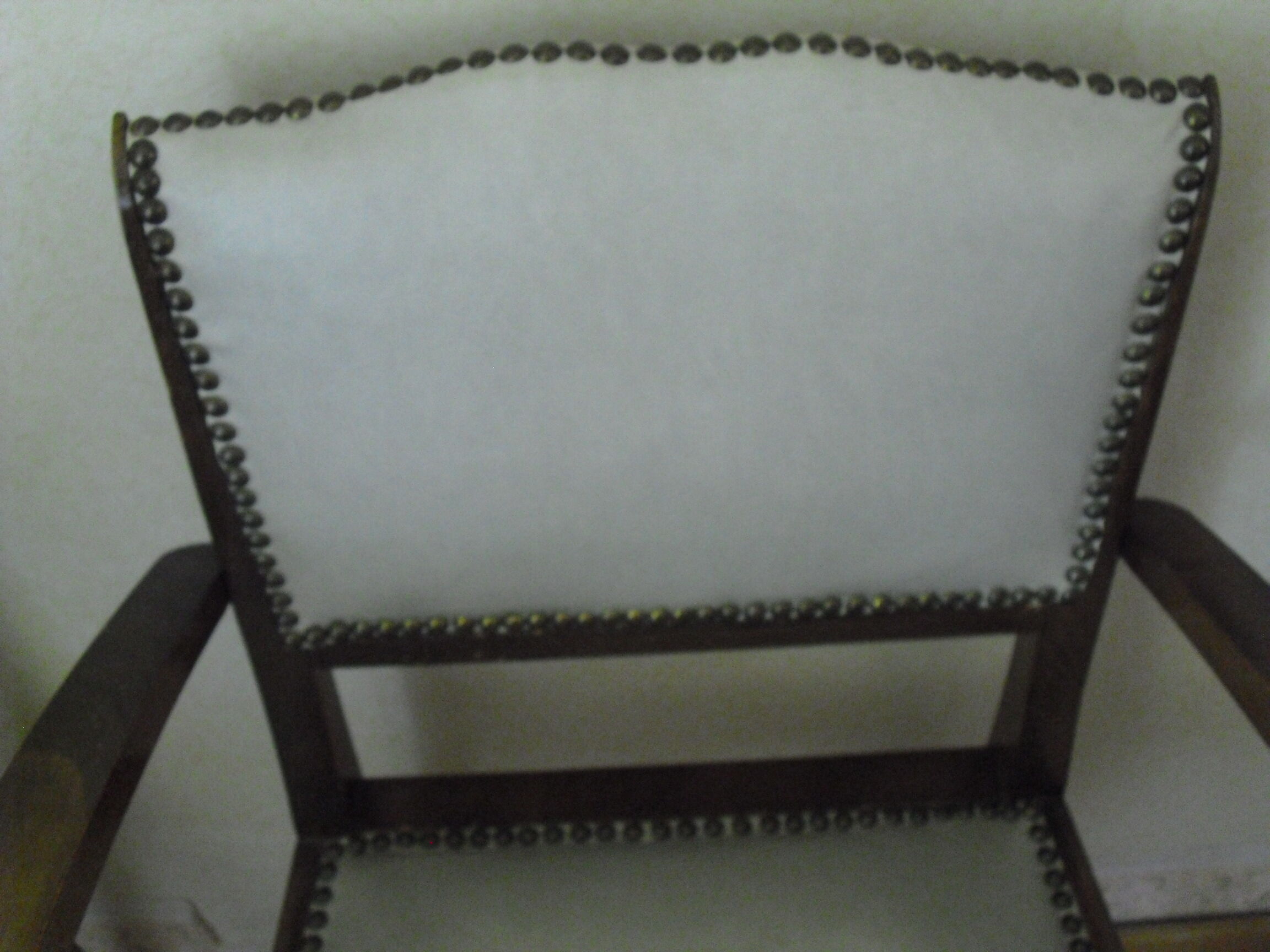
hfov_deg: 51.4
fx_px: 1321
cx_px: 635
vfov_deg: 39.7
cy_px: 476
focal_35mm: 36
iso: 800
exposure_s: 1/30
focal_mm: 6.3
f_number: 3.1
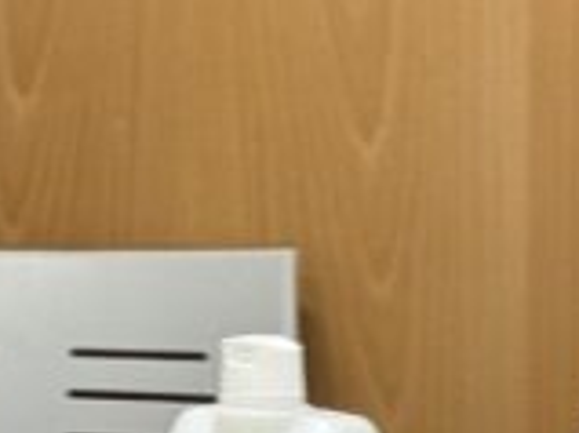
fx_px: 5165
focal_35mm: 309
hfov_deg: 6.2
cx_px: -623
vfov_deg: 4.8
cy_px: 113
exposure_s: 1/50
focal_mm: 6.76
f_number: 1.78
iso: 64
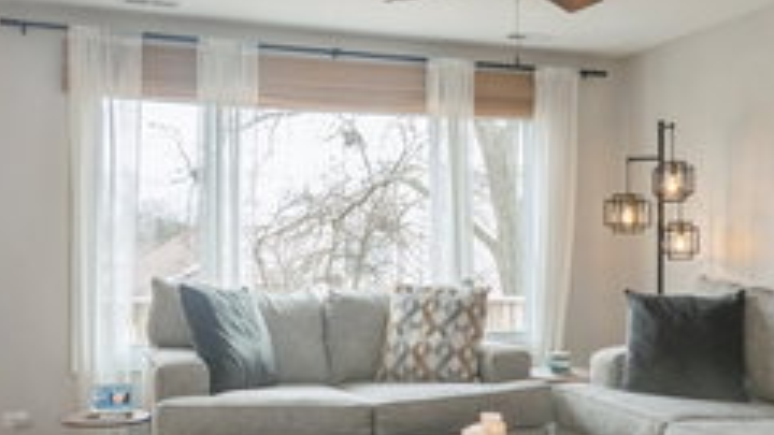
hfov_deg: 46.3
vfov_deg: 27.0
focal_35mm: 44
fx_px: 903
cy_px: 267
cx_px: 422
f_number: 8
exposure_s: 1/10
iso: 200
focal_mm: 14
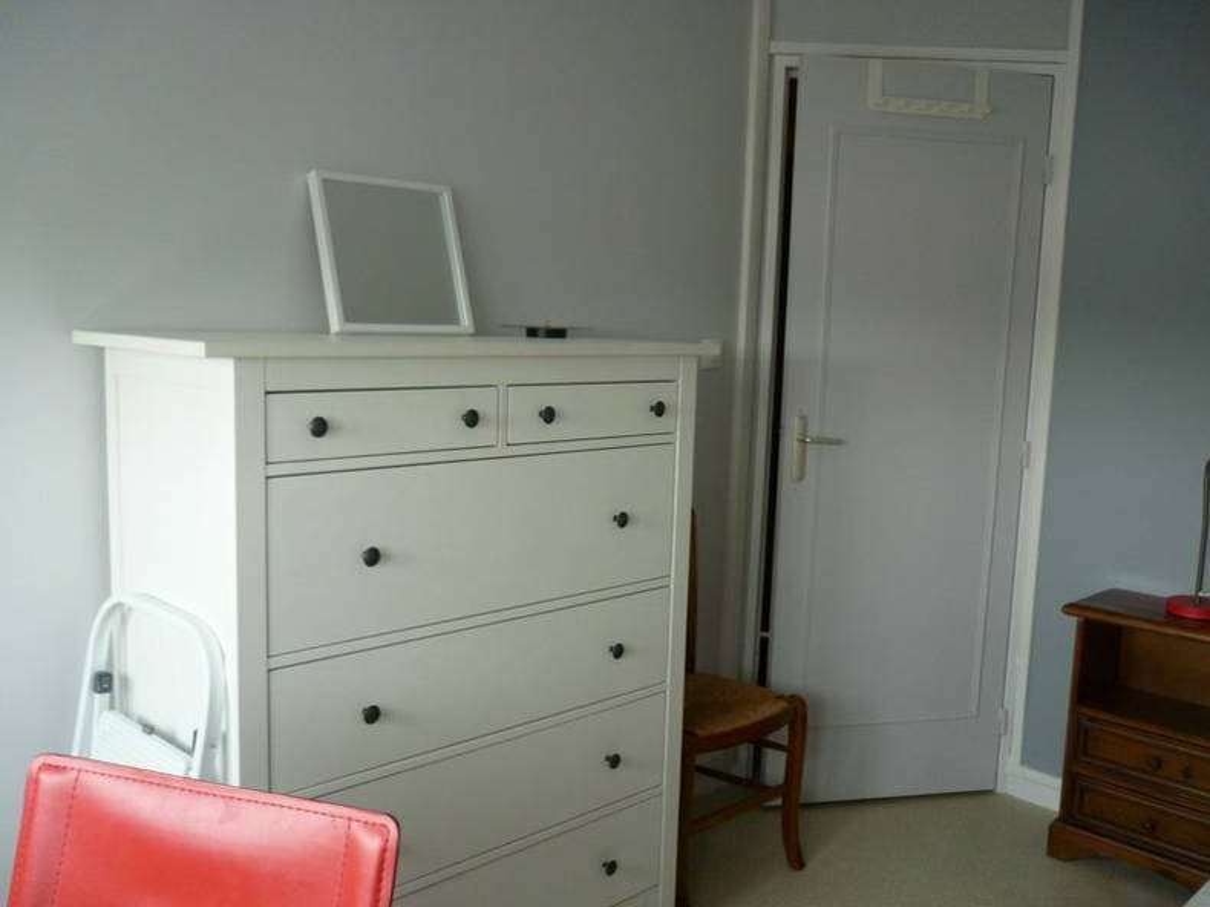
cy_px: 454
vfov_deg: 45.4
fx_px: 1083
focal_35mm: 31
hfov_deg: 58.4
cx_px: 605
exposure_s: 1/30
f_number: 2.8
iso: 250
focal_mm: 5.5
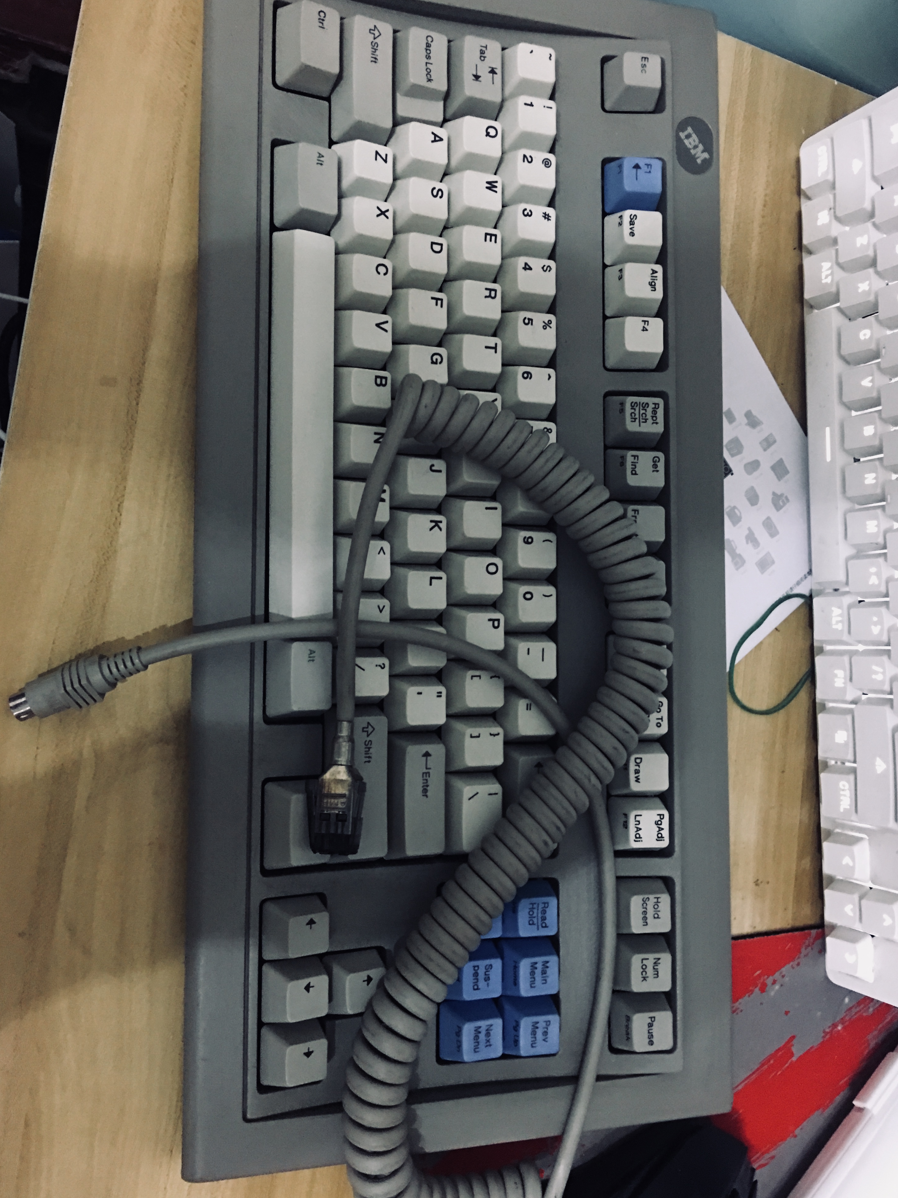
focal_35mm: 30
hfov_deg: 46.8
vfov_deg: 60.0
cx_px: 446
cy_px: 582
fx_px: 1038
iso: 100
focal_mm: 4.15
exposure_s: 1/4
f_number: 2.2
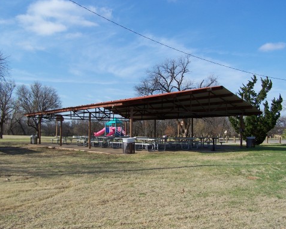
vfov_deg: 37.4
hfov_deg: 45.8
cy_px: 115
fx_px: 339
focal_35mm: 40
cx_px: 150
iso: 80
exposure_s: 1/750
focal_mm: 6.3
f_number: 4
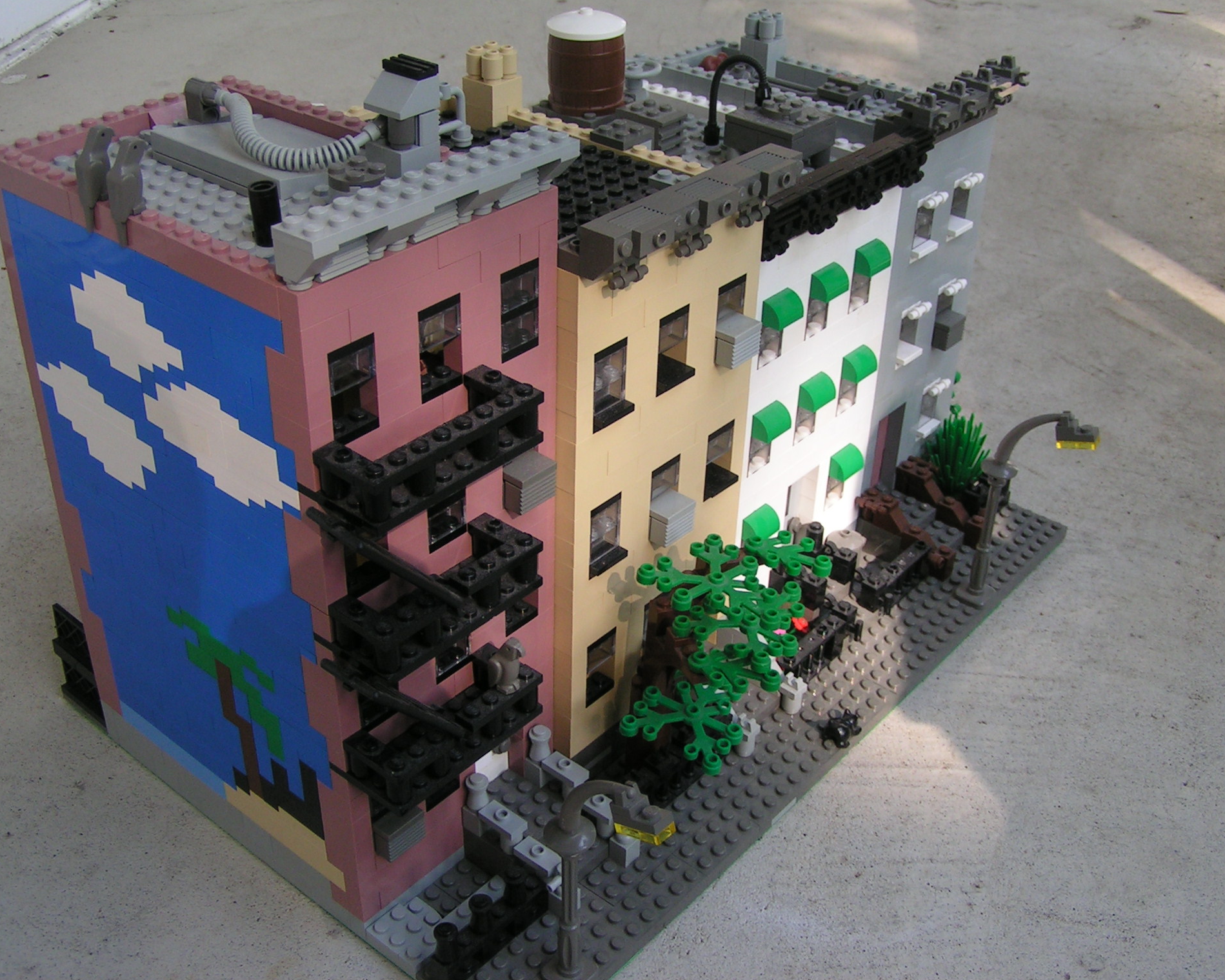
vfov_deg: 37.3
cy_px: 486
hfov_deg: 45.8
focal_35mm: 40
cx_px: 617
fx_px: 1450
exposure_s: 1/80
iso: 50
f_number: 4
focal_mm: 5.8
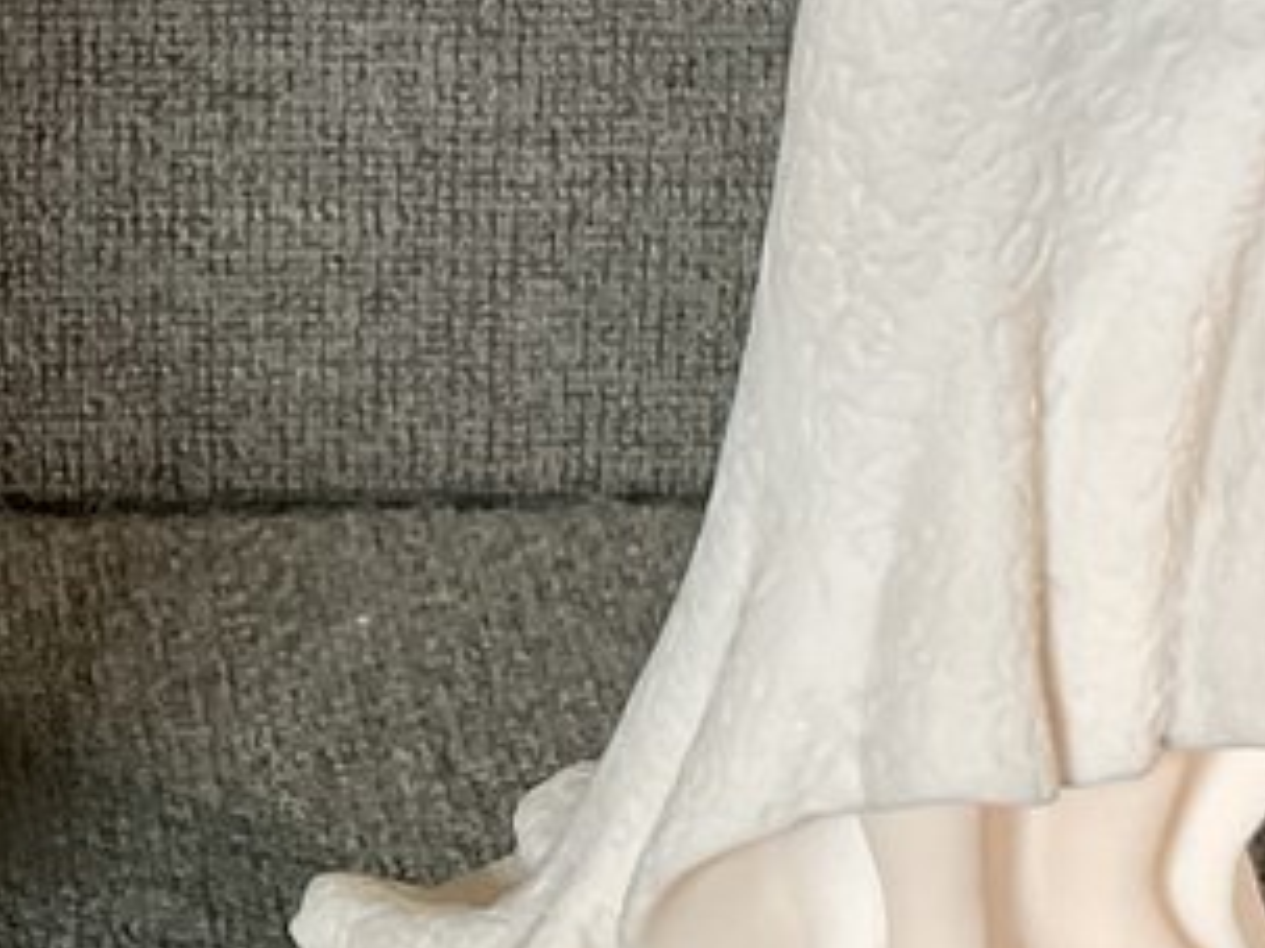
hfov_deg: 13.4
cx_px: -19
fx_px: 5297
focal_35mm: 145
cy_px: 482
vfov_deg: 10.2
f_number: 1.8
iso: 80
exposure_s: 1/60
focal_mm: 3
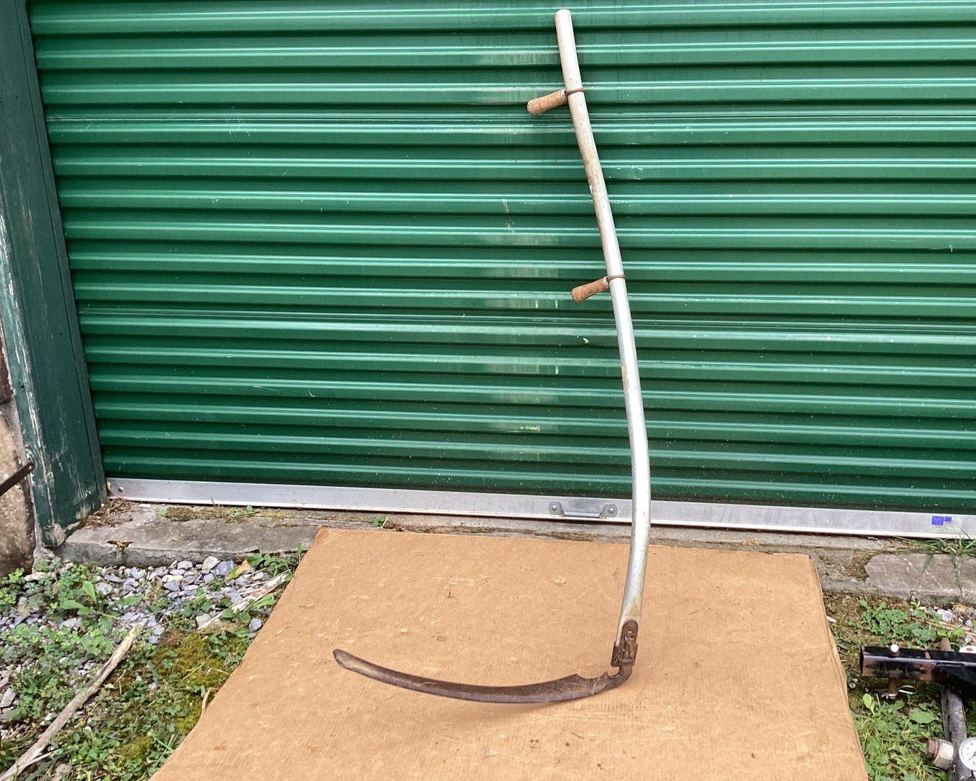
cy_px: 385
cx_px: 516
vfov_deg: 44.6
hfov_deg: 54.2
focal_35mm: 33
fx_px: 953
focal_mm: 3.3
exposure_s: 1/208
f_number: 2.4
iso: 25
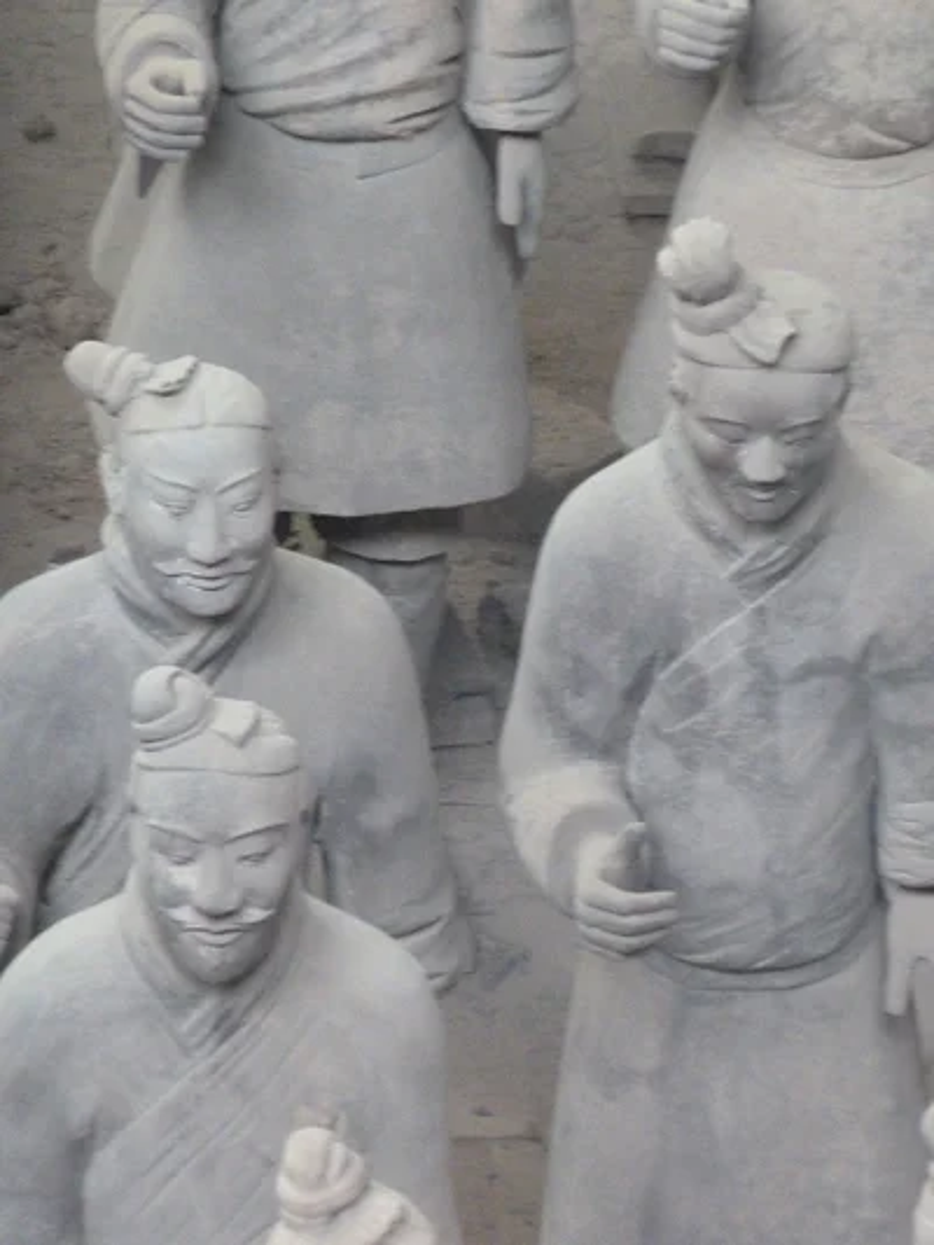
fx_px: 12910
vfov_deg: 5.5
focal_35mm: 359
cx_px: 467
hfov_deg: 4.1
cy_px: 622
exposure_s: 1/50
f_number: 4.9
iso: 800
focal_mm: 49.2
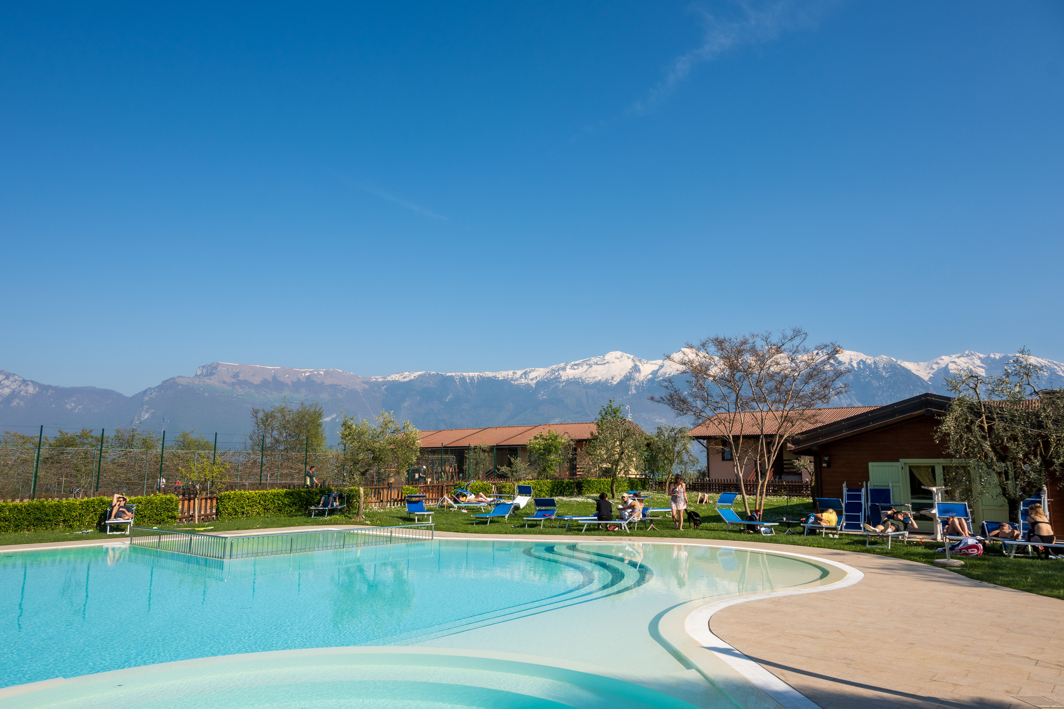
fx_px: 709
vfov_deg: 53.1
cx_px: 532
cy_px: 354
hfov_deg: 73.7
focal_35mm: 24
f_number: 7.1
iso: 125
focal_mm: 16
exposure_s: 1/500
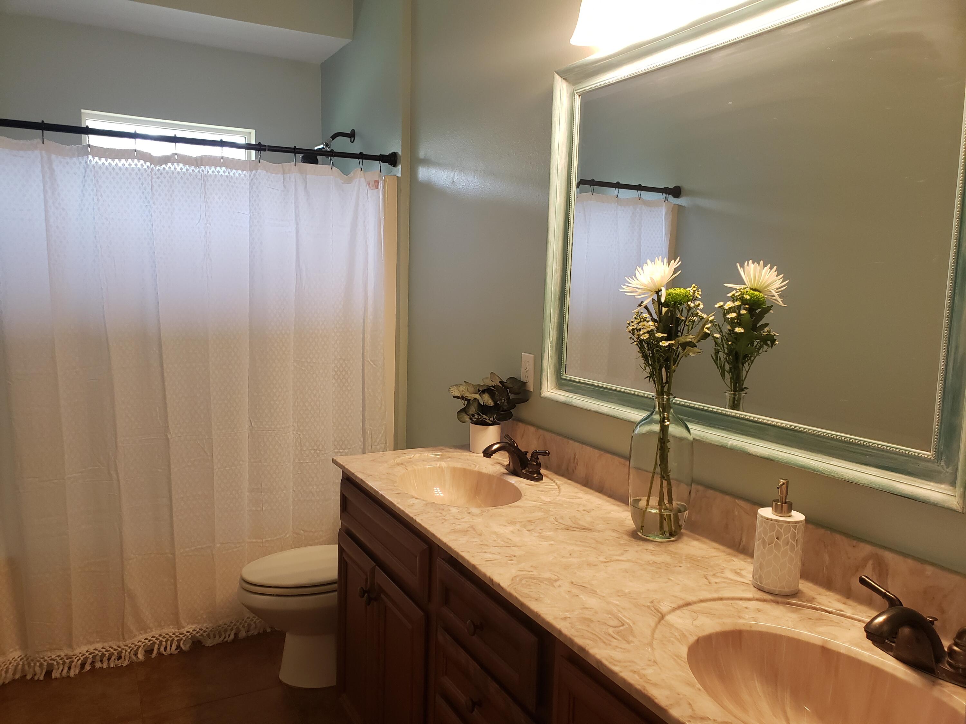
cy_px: 362
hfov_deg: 67.3
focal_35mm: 26
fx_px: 726
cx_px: 483
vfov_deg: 53.1
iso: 200
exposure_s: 1/60
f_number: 2.4
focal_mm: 4.3
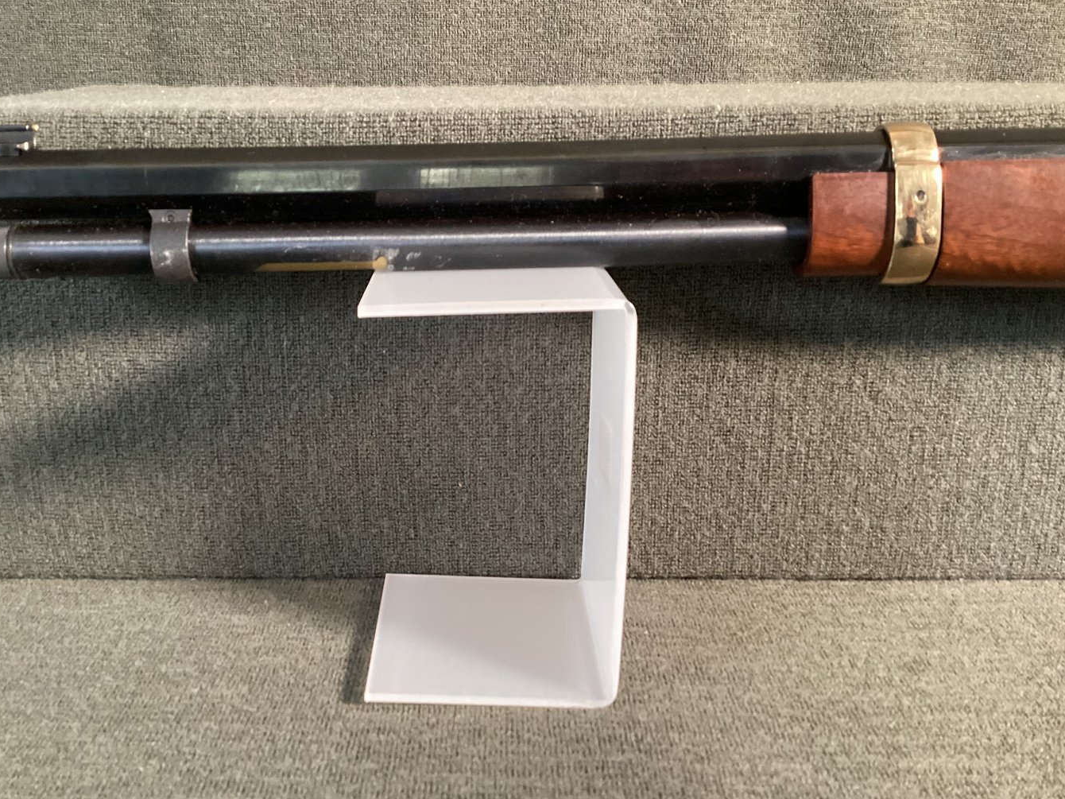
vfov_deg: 40.7
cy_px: 367
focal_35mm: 35
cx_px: 488
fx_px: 1077
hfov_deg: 52.6
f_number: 2.4
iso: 400
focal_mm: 3.3
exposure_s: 1/40
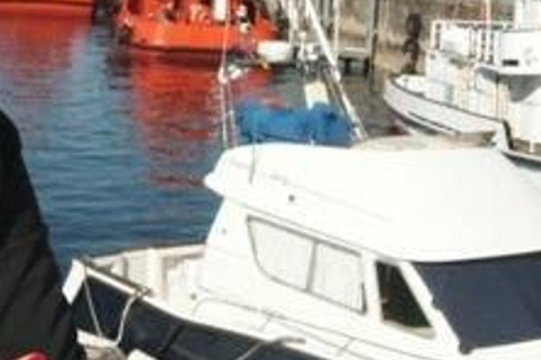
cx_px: 92
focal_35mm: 83
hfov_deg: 24.0
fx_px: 1247
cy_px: 66
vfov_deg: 16.3
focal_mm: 18
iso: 400
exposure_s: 1/250
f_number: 16
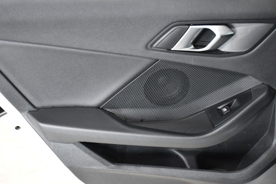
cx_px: 138
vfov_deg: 20.3
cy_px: 92
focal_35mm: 67
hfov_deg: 30.1
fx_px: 513
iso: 2500
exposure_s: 1/100
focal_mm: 45
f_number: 5
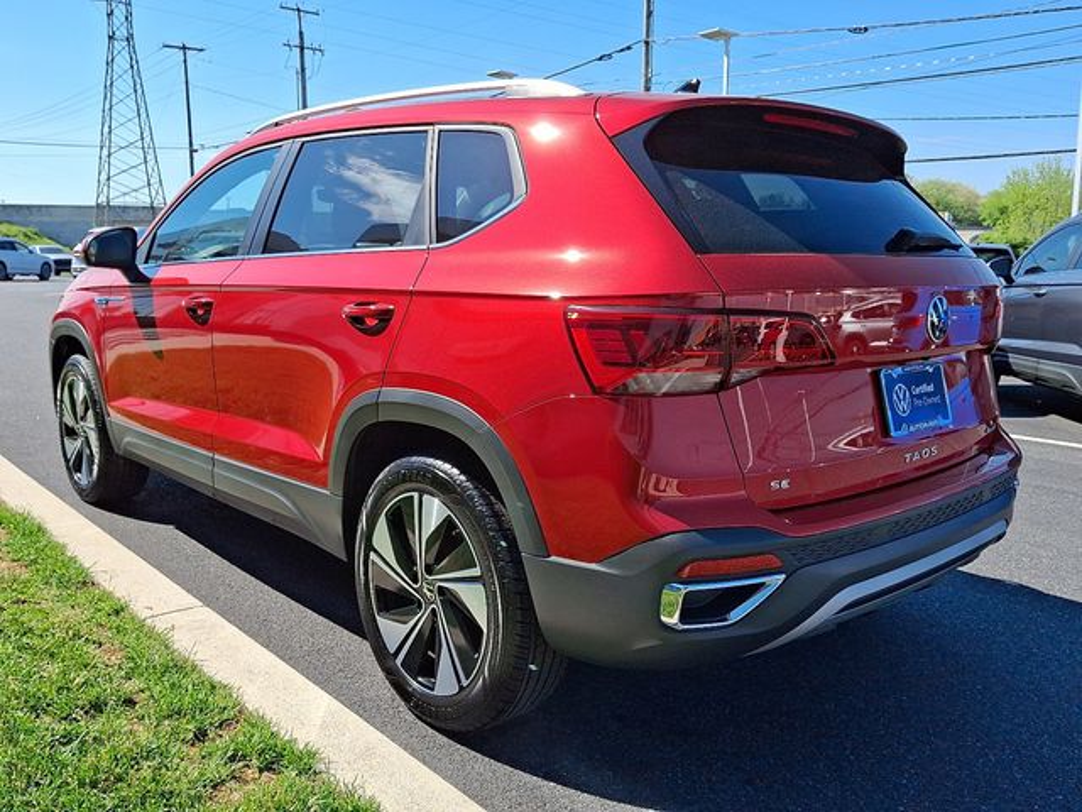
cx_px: 541
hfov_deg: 69.4
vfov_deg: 54.9
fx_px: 781
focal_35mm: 25
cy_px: 406
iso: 25
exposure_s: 1/1000
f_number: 1.8
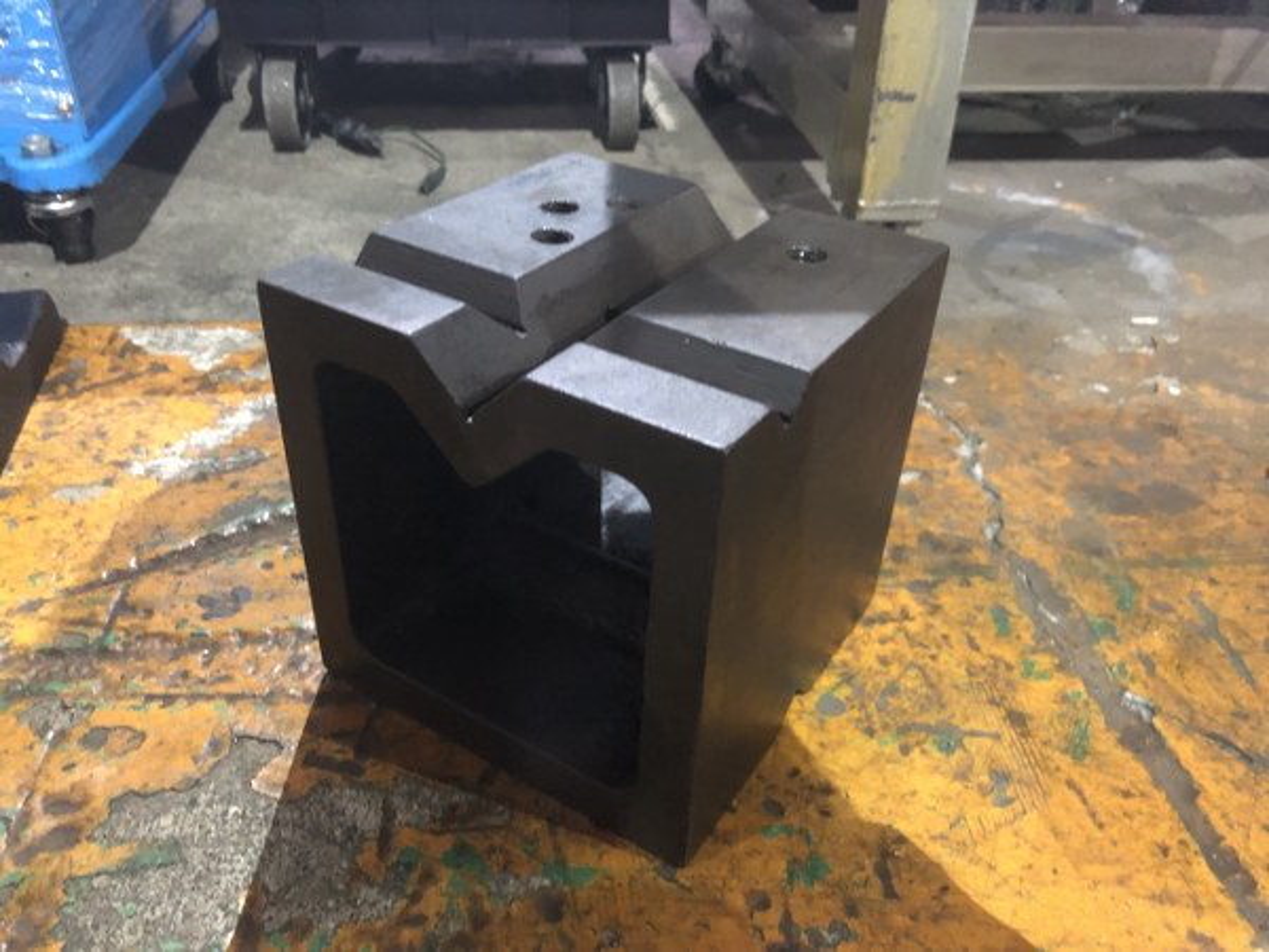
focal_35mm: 28
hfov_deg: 63.4
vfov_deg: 49.7
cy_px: 476
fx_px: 1026
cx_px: 634
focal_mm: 3.99
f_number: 1.8
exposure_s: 1/4
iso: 100
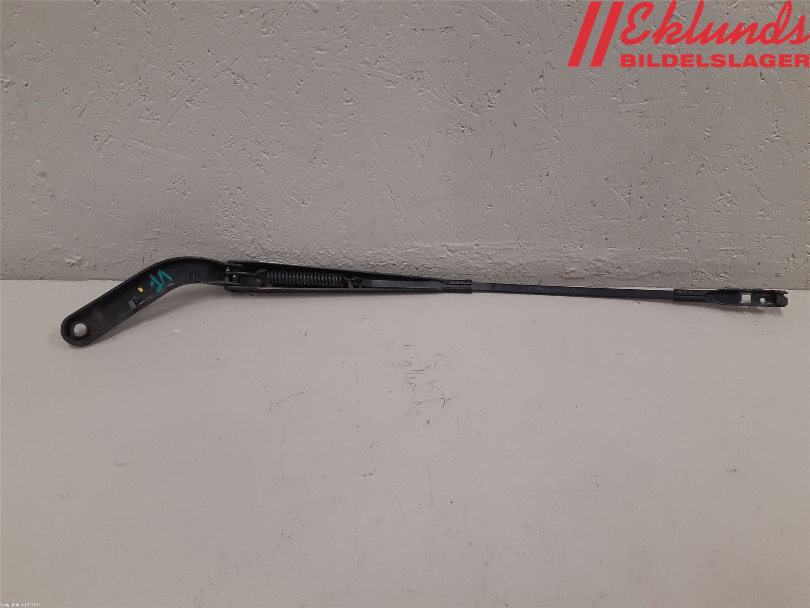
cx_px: 405
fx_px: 608
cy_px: 304
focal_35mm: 26
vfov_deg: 53.1
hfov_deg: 67.3
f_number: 1.7
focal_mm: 3.93
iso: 100
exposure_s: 1/50
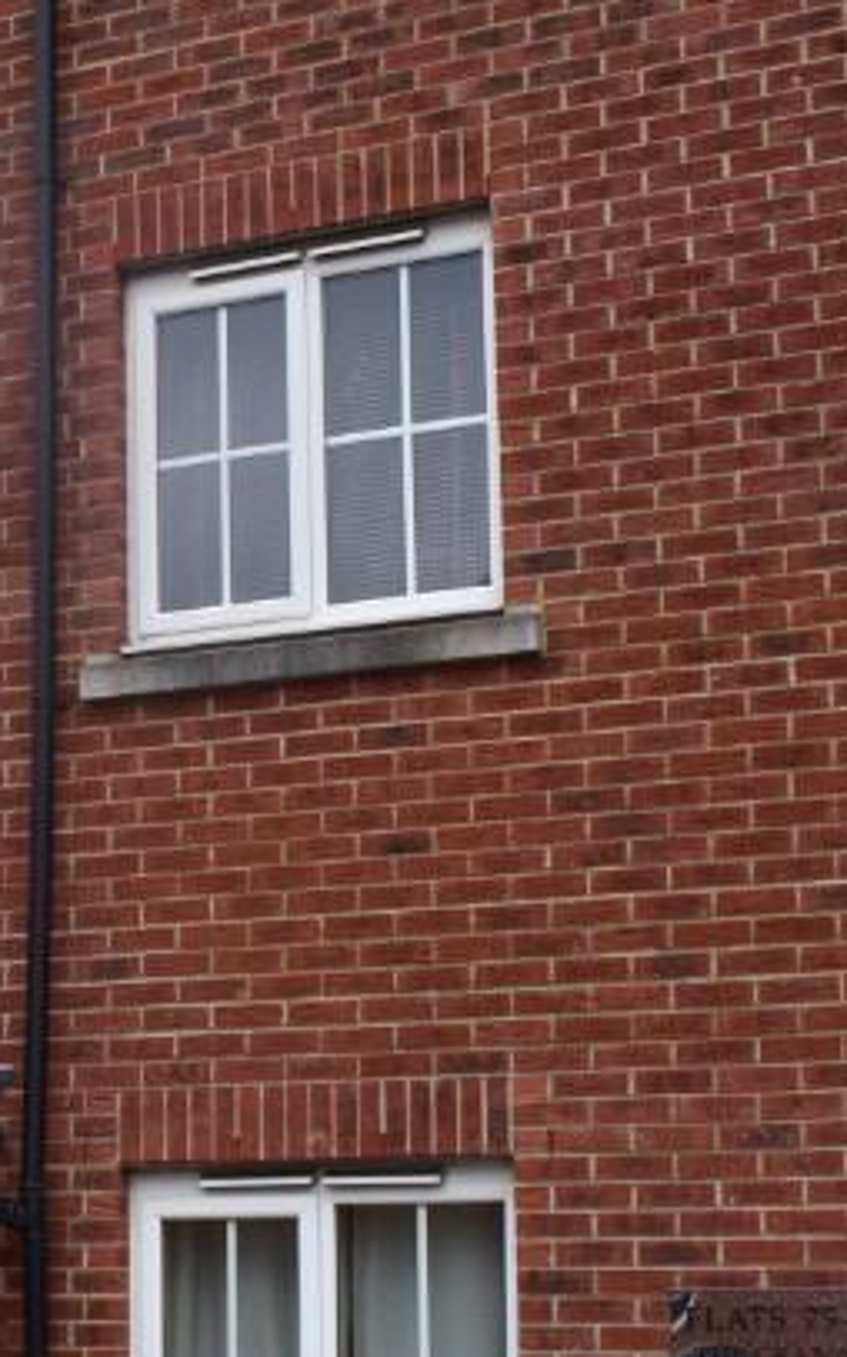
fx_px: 2847
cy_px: 940
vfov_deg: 26.6
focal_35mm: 77
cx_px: -93
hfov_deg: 16.4
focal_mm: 20
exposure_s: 1/200
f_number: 9
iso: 400
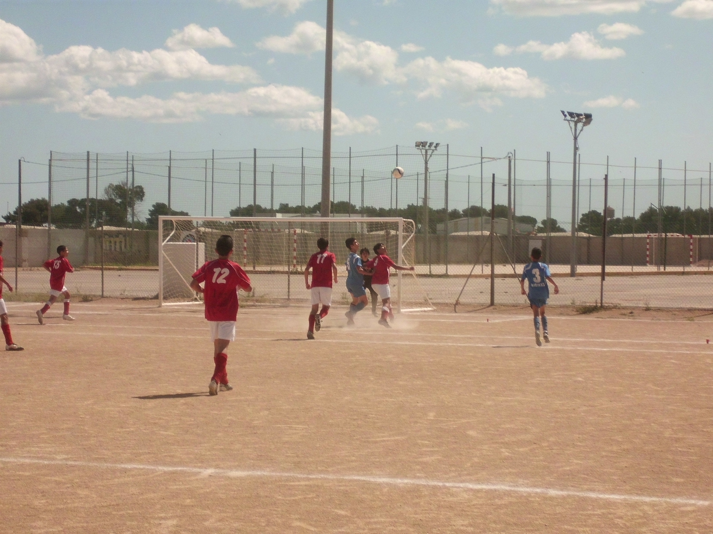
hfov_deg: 18.4
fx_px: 2204
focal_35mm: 107
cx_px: 356
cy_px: 267
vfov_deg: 13.8
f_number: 13.9
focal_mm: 18.9
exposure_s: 1/200
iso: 64
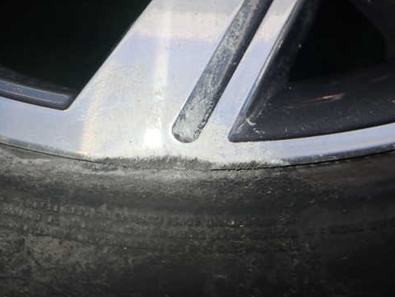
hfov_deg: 49.8
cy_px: 137
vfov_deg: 38.7
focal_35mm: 37
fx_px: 422
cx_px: 157
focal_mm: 5.4
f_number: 6.3
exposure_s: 1/30
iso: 100
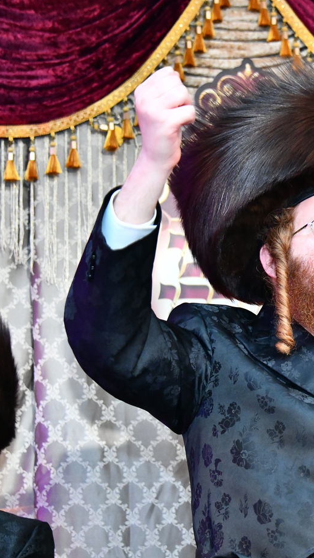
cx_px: 310
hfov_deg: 11.1
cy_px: 281
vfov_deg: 19.8
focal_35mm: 108
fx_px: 1599
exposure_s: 1/160
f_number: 5
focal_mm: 68
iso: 4000
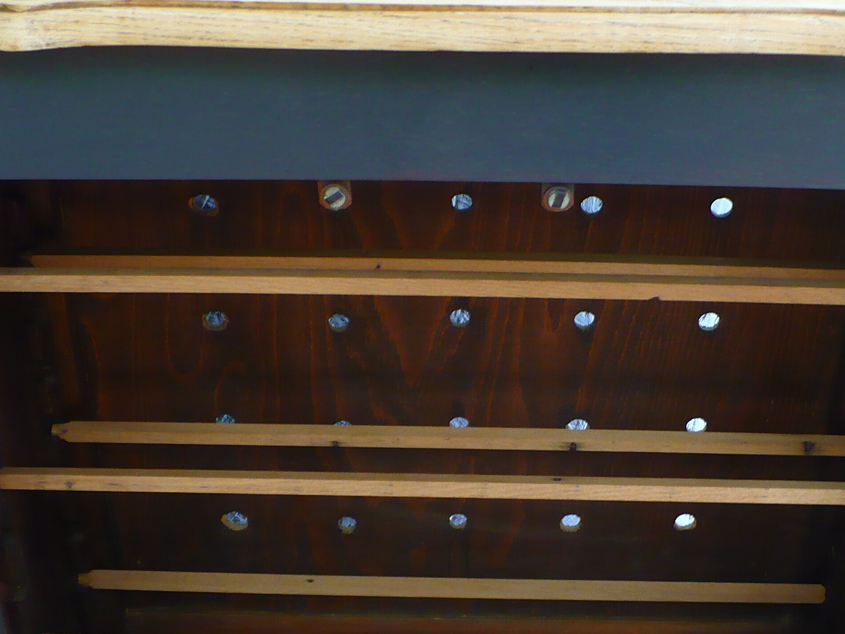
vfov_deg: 24.2
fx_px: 1465
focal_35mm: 60
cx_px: 477
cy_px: 460
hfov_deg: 32.1
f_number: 2.8
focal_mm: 6.1
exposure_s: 1/8
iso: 200
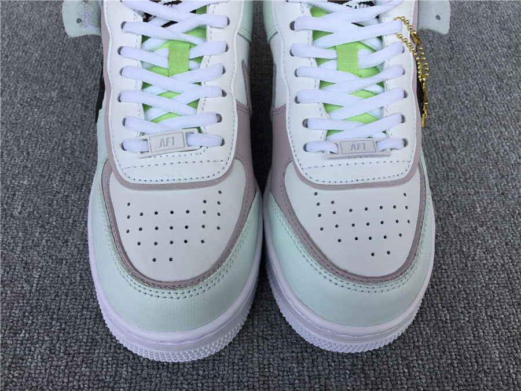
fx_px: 467
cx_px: 260
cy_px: 196
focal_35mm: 31
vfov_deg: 45.4
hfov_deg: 58.4
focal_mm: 3.3
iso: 25
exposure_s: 1/529
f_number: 2.4
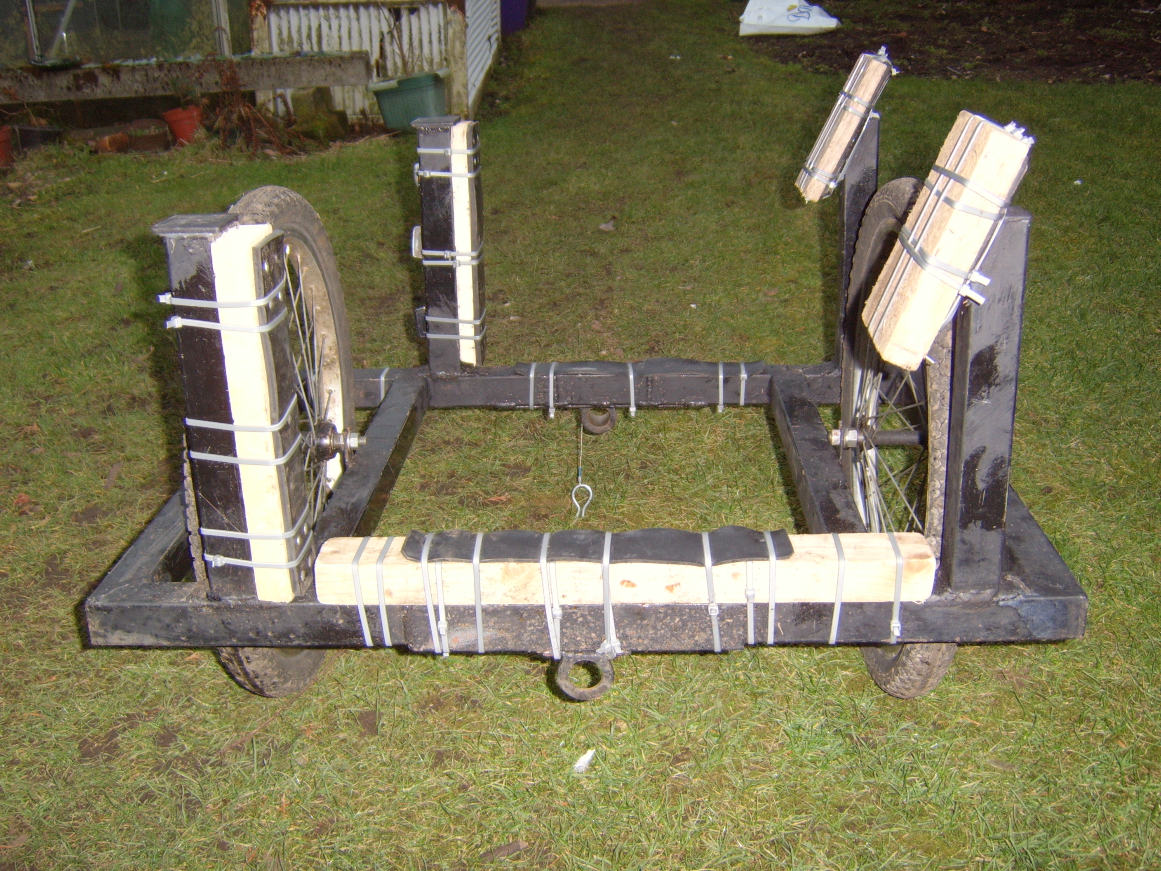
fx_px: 1040
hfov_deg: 58.4
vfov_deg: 45.4
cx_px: 580
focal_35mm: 31
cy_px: 436
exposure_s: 1/30
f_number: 2.7
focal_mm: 8.13
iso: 141
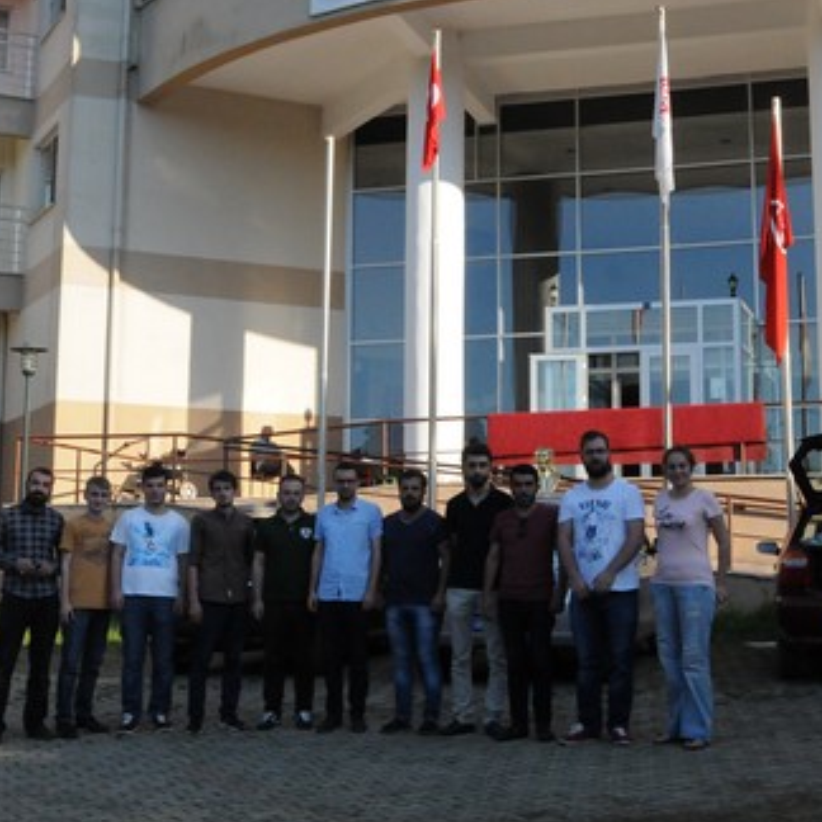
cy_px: 303
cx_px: 485
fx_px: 1558
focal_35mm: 58
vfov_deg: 29.4
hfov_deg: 29.5
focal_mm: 22
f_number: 16
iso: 1600
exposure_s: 1/1000
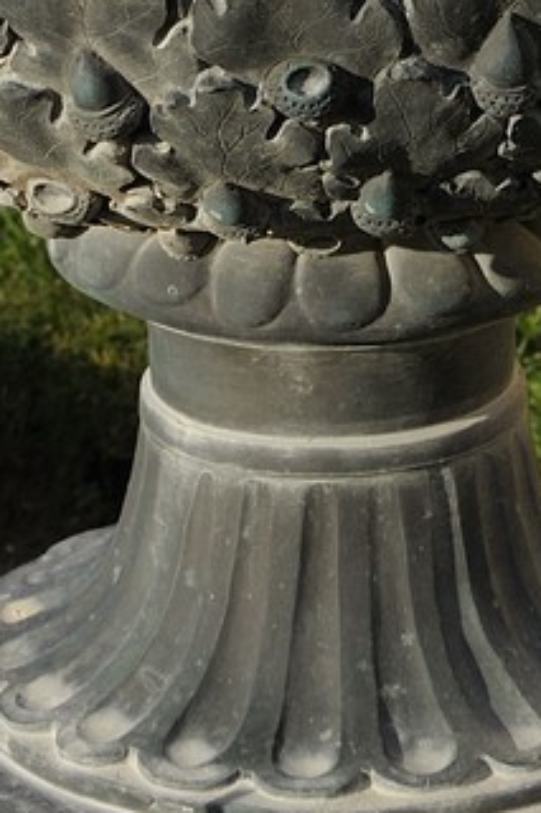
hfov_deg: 7.8
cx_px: 404
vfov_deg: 10.3
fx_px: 3949
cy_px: -1100
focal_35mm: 175
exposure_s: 1/160
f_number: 13
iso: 200
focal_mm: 35
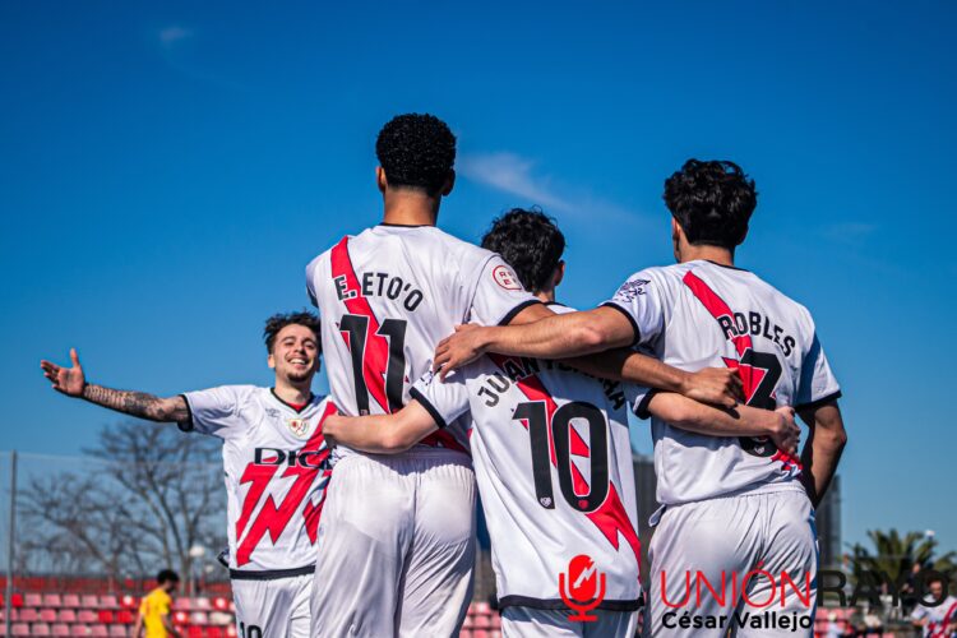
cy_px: 319
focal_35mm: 105
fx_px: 2791
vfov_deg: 13.0
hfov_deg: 19.5
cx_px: 478
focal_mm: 70
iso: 80
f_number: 4
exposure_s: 1/1600
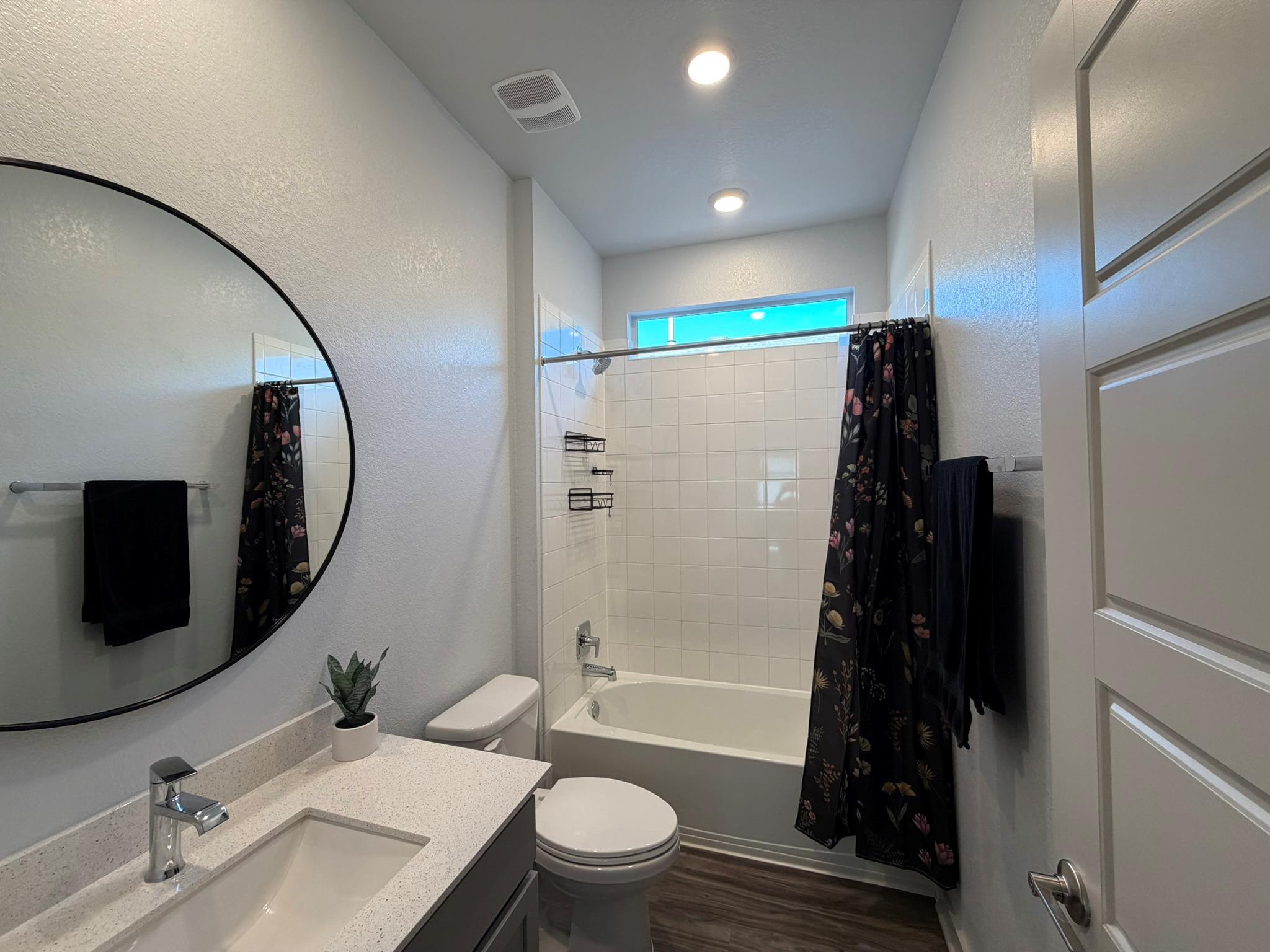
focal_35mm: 14
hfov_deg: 102.1
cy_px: 476
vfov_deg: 85.7
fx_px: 514
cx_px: 635
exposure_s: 1/120
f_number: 2.2
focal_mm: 2.22
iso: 160
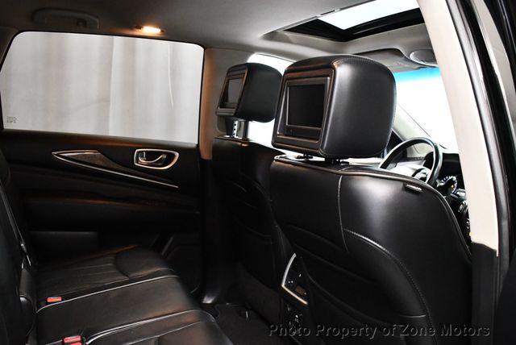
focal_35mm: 36
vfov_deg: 36.9
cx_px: 258
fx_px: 516
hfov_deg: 53.1
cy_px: 172
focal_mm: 18
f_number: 3.5
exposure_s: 1/60
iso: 4500
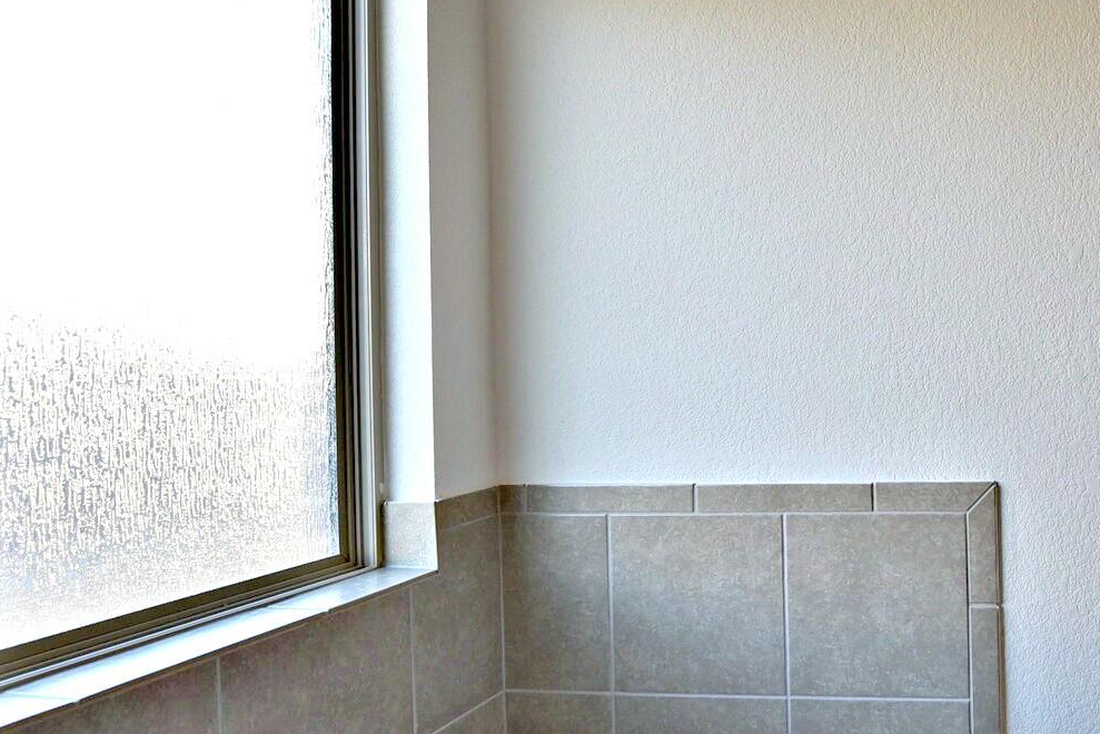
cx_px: 1003
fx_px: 886
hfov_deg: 54.8
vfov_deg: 45.0
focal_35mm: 29
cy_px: 341
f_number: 5
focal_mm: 14
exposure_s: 1/100
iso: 400
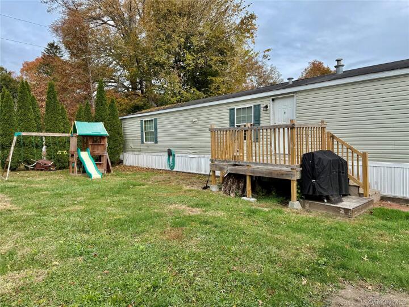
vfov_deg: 56.8
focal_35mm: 24
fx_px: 284
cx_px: 204
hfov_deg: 71.6
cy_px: 154
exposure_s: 1/2110
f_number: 1.78
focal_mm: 6.76
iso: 80
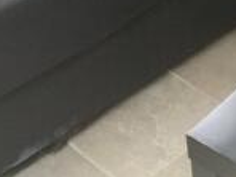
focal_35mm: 114
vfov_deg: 12.2
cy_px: -106
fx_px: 777
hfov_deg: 16.4
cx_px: 302
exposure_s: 1/17
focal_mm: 4.15
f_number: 2.2
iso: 250
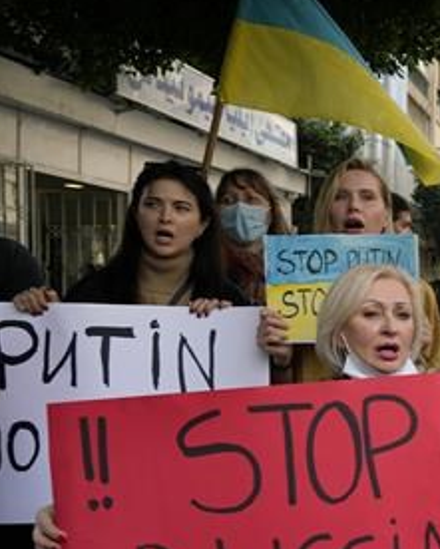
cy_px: 385
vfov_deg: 34.9
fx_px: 862
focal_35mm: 53
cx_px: 613
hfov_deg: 24.1
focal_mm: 24
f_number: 4.5
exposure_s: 1/200
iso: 100
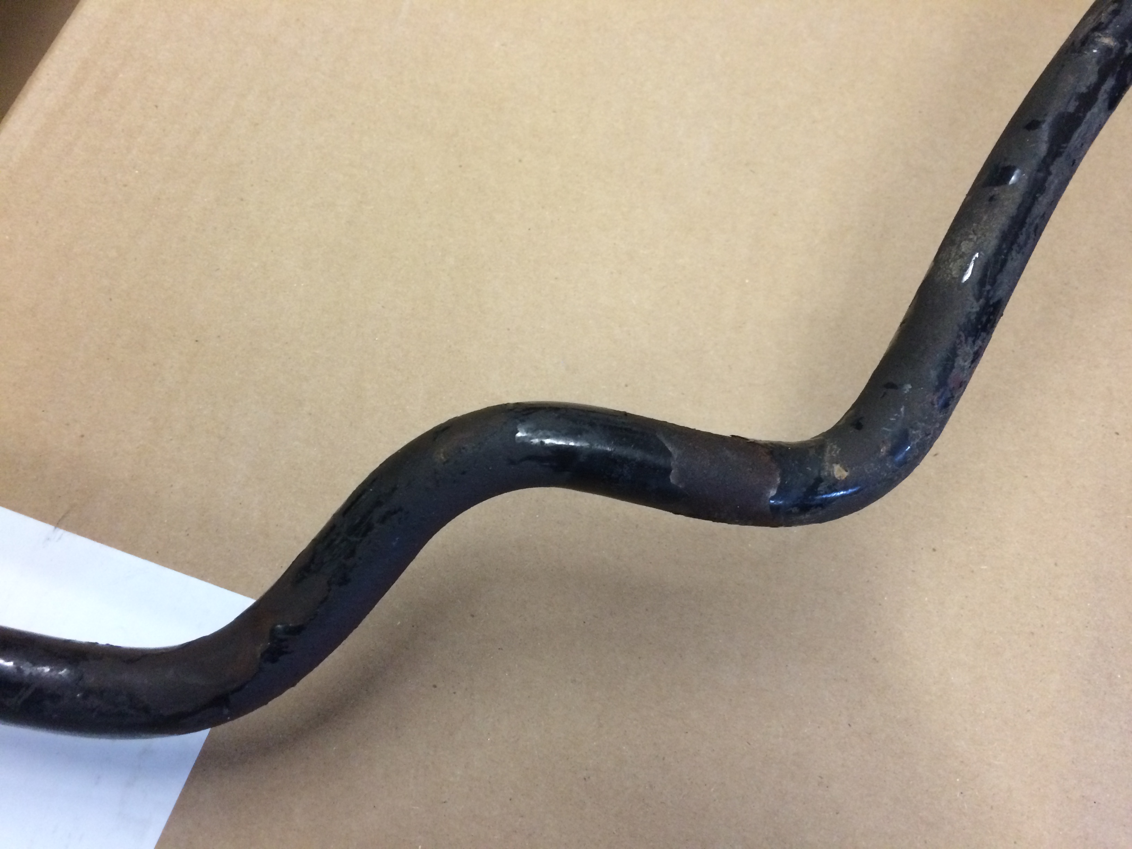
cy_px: 424
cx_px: 566
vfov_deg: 48.2
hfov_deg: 61.7
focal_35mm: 29
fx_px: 948
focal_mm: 4.15
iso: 250
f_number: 2.2
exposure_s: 1/30
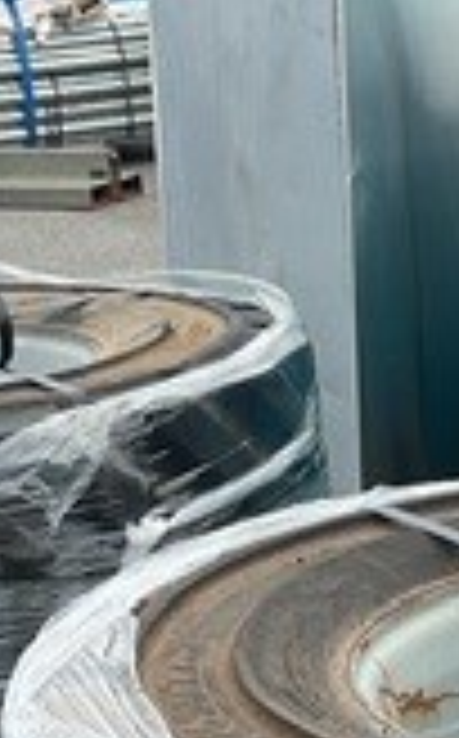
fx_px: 2410
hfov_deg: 10.8
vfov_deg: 16.4
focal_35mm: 120
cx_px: 414
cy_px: 968
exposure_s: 1/574
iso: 16
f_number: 1.8
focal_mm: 3
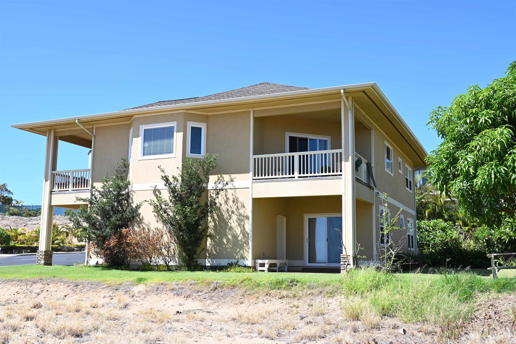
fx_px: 545
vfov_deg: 35.1
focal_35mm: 38
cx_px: 258
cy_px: 172
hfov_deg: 50.7
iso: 100
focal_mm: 38
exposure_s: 1/60
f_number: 11
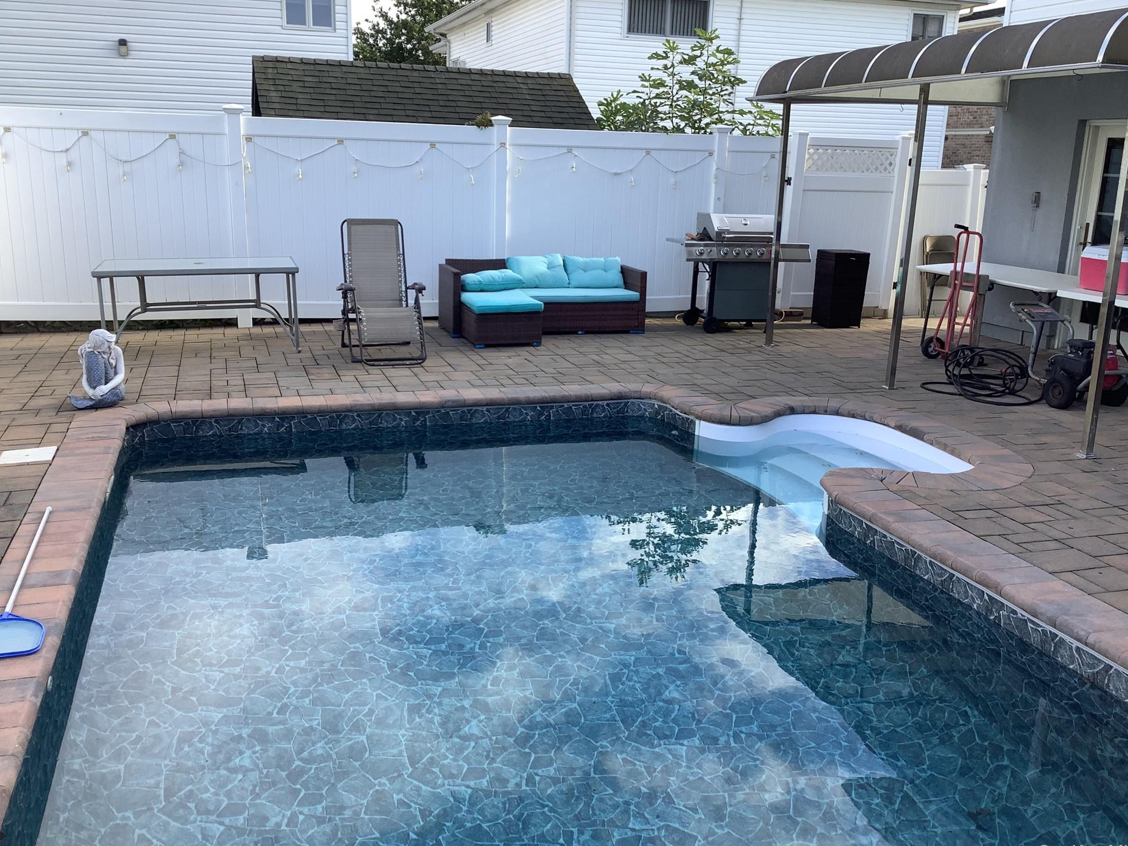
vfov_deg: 44.2
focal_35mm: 32
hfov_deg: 56.8
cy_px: 429
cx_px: 571
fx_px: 1043
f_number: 2.4
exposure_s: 1/259
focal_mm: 3.3
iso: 25
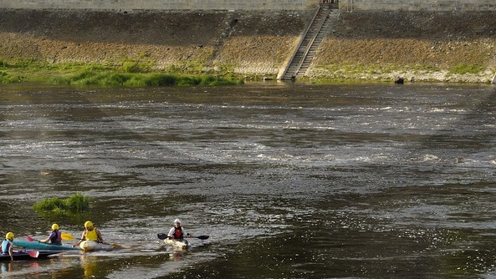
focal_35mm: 220
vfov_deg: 5.5
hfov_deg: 9.8
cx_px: 281
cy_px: -137
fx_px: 2894
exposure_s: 1/160
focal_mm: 52
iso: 100
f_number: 6.3
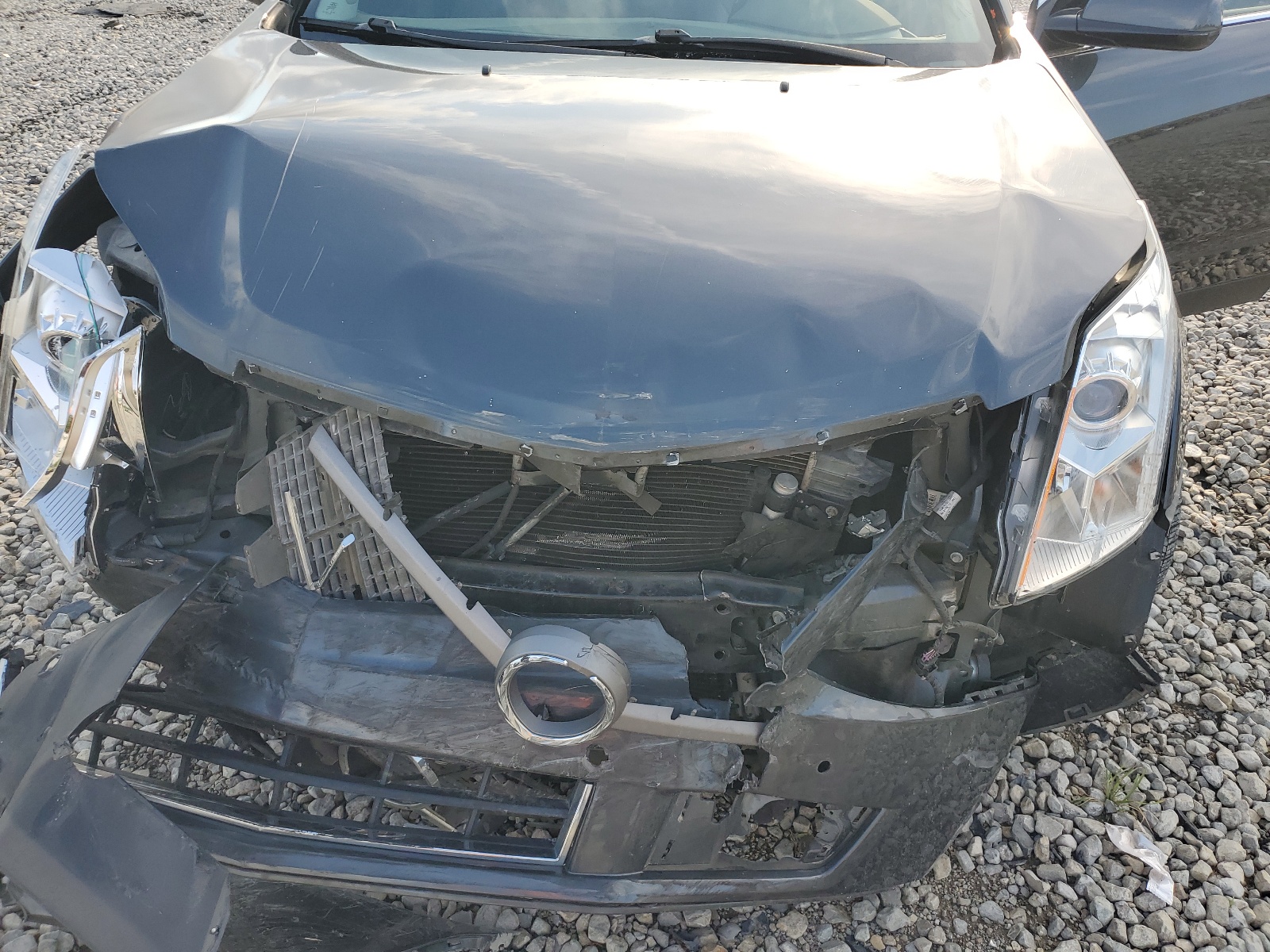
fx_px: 954
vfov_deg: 53.1
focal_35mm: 26
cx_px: 635
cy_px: 476
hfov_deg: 67.3
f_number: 1.5
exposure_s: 1/588
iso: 50
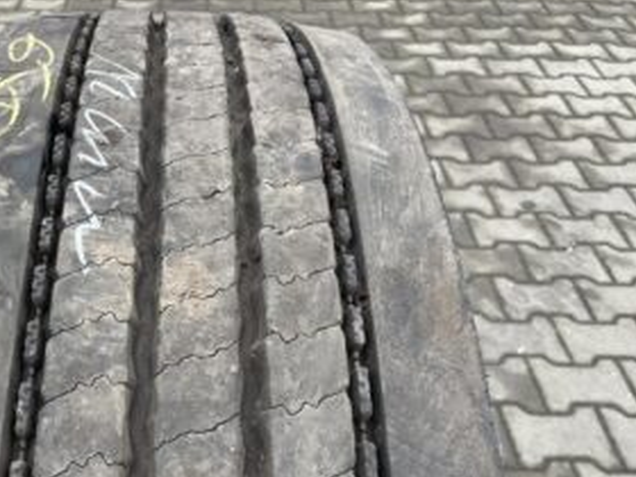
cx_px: 170
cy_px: 306
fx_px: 735
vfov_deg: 35.7
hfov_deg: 45.4
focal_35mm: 40
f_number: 1.6
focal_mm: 4.2
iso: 125
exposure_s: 1/119
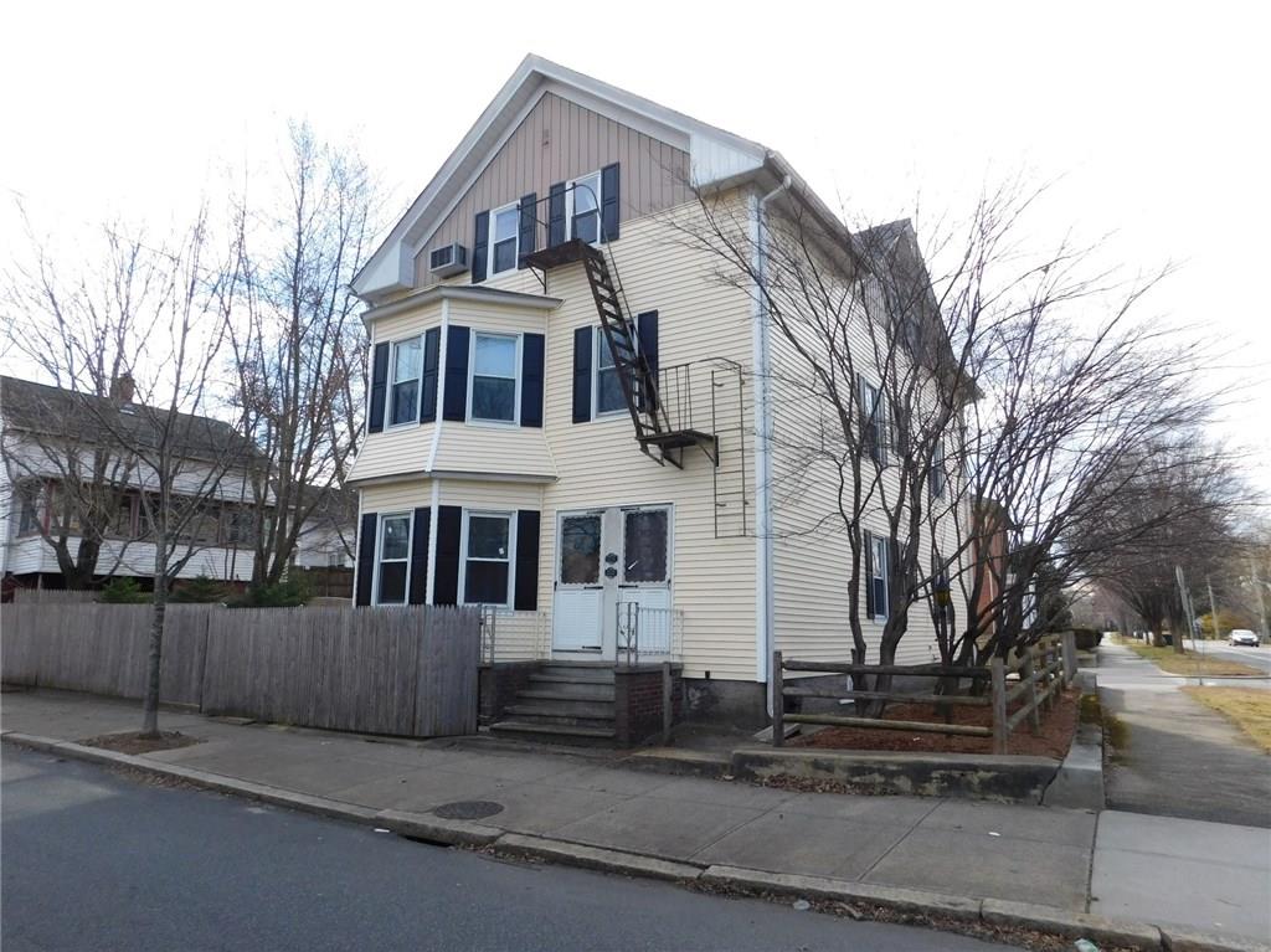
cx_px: 636
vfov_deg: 58.8
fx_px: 844
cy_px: 476
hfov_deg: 74.0
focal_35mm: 23
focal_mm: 4
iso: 125
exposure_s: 1/800
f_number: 3
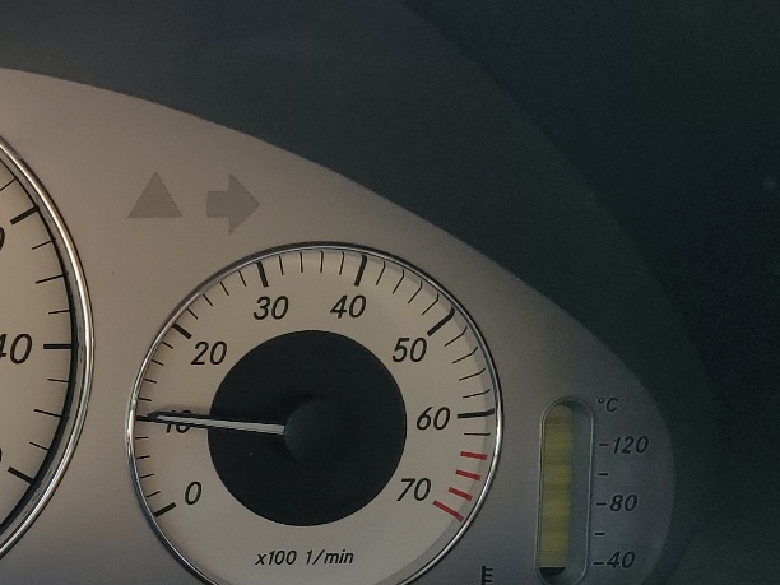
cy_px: 376
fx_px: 1532
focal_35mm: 68
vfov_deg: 21.6
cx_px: -223
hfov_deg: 24.9
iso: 50
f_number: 1.5
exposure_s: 1/417
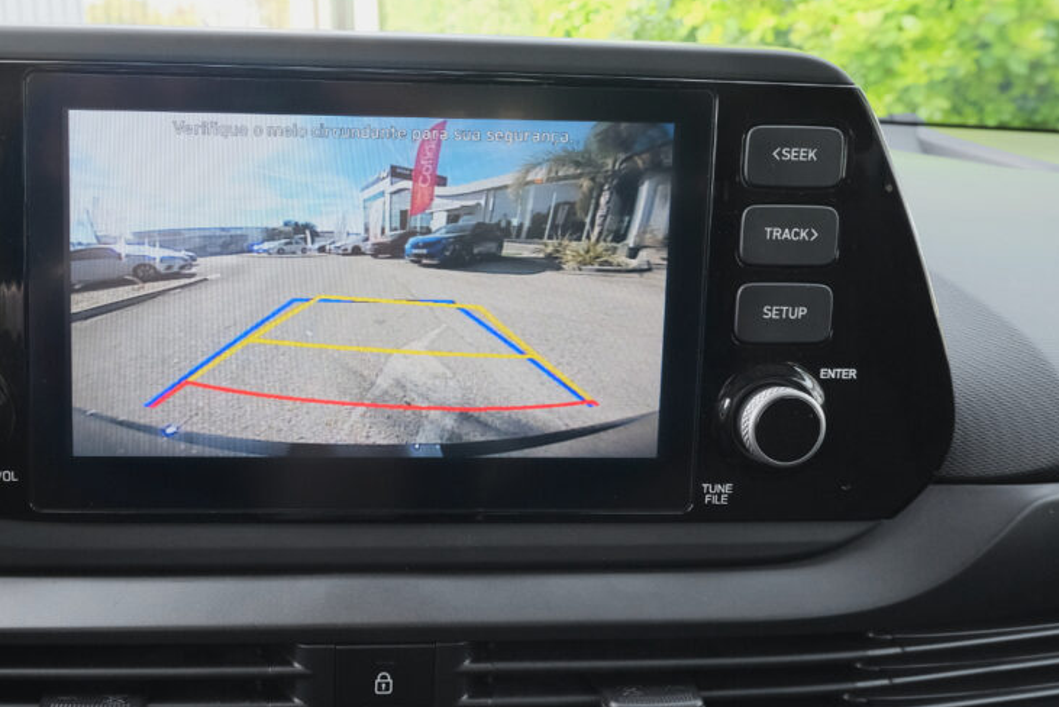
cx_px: 348
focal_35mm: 42
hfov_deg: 45.6
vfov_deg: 31.9
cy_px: 357
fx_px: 1236
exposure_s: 1/60
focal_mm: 19.7
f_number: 9
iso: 2000
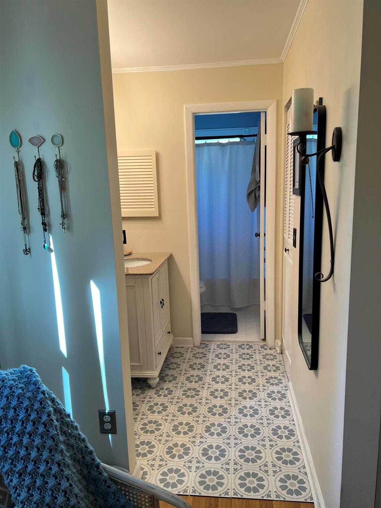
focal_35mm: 26
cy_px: 254
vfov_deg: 67.3
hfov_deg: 53.1
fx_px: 382
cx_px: 190
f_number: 1.5
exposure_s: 1/120
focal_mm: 5.7
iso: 80
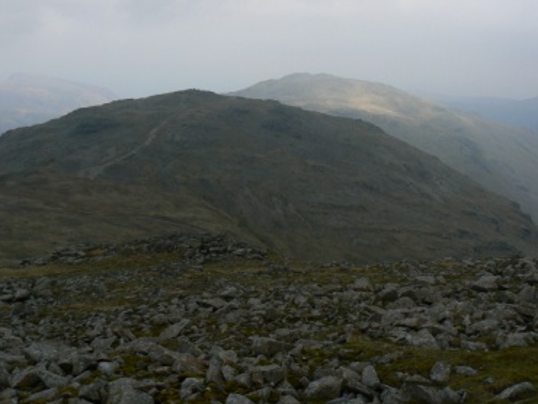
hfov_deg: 44.7
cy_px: 182
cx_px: 297
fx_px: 653
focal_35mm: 42
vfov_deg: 34.4
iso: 80
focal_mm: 6
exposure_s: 1/500
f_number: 6.3
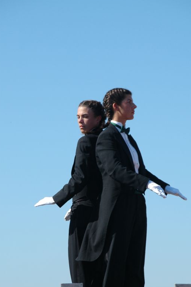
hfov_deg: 5.7
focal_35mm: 240
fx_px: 1911
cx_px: 98
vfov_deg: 8.6
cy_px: 175
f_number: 6.3
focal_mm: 120
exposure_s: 1/640
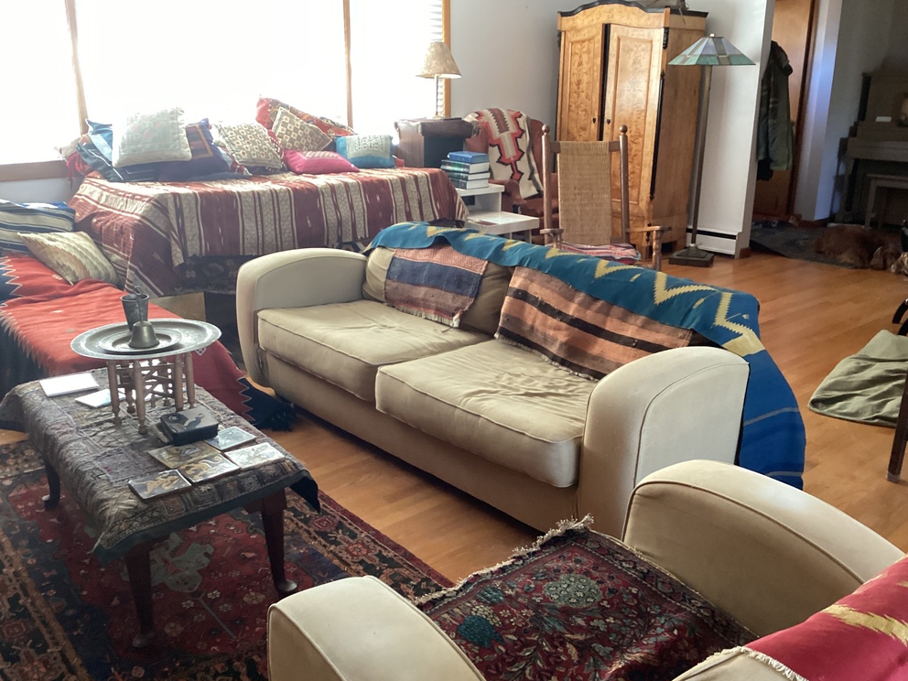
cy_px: 350
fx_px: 839
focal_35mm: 32
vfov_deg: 44.2
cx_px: 466
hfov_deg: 56.8
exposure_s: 1/30
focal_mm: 3.3
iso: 320
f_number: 2.4
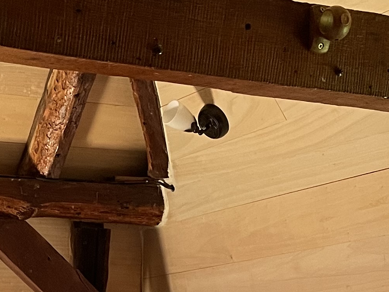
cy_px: 586
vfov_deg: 12.4
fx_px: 1180
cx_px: 79
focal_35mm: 105
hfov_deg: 18.5
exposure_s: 1/82
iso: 125
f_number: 1.6
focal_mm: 4.2
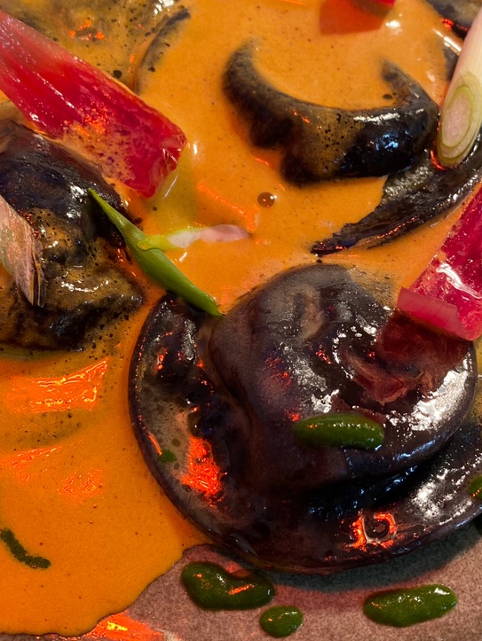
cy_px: 286
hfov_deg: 31.5
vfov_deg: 41.2
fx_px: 853
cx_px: 256
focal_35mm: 46
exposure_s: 1/100
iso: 125
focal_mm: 4.25
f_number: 1.8
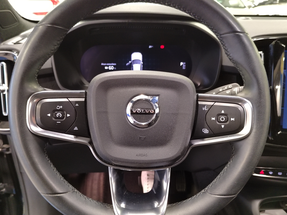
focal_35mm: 29
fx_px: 240
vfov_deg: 48.2
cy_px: 108
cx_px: 144
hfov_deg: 61.7
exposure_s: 1/33.3
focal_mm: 5.52
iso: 3325
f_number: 1.9
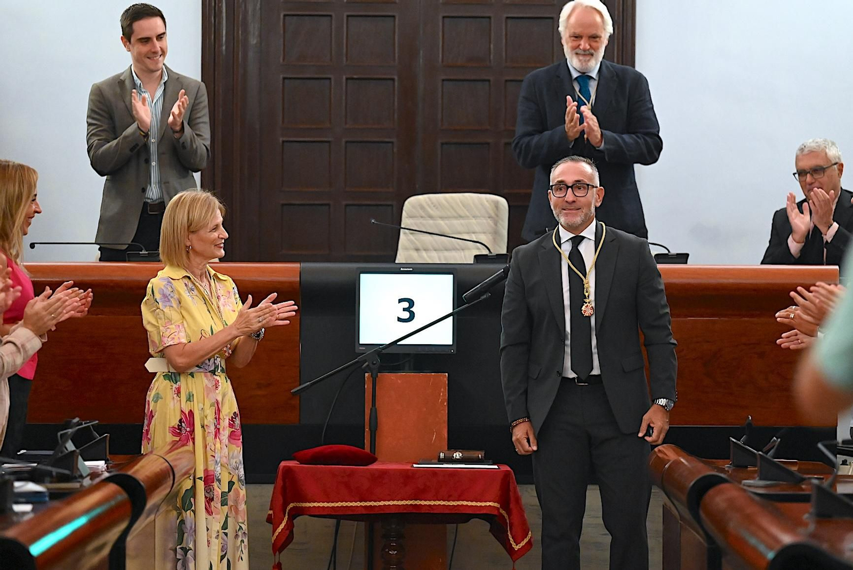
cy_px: 285
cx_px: 426
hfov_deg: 13.7
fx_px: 3555
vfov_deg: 9.2
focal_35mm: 150
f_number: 3.2
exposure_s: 1/125
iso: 8000
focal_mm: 150
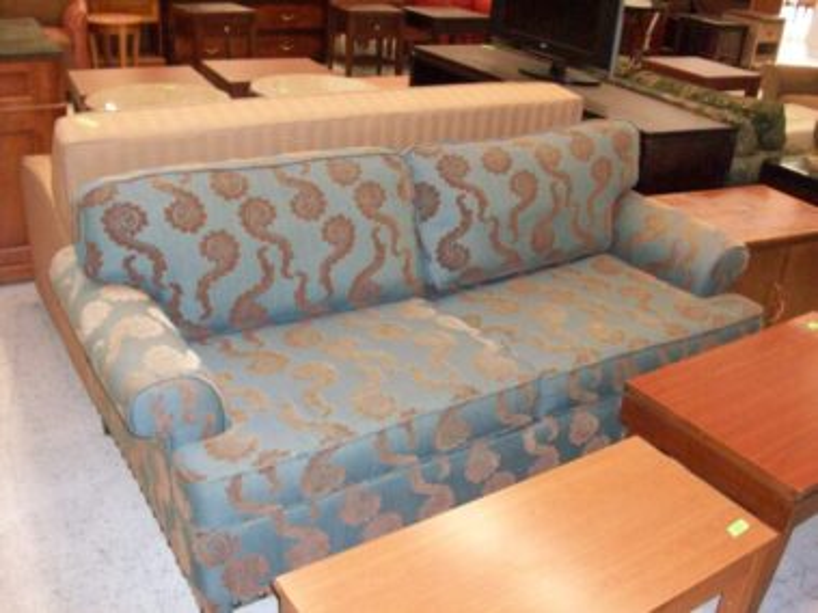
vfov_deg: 41.8
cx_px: 409
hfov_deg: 54.0
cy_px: 306
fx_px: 803
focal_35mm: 34
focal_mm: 5.7
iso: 320
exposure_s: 1/60
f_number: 2.8
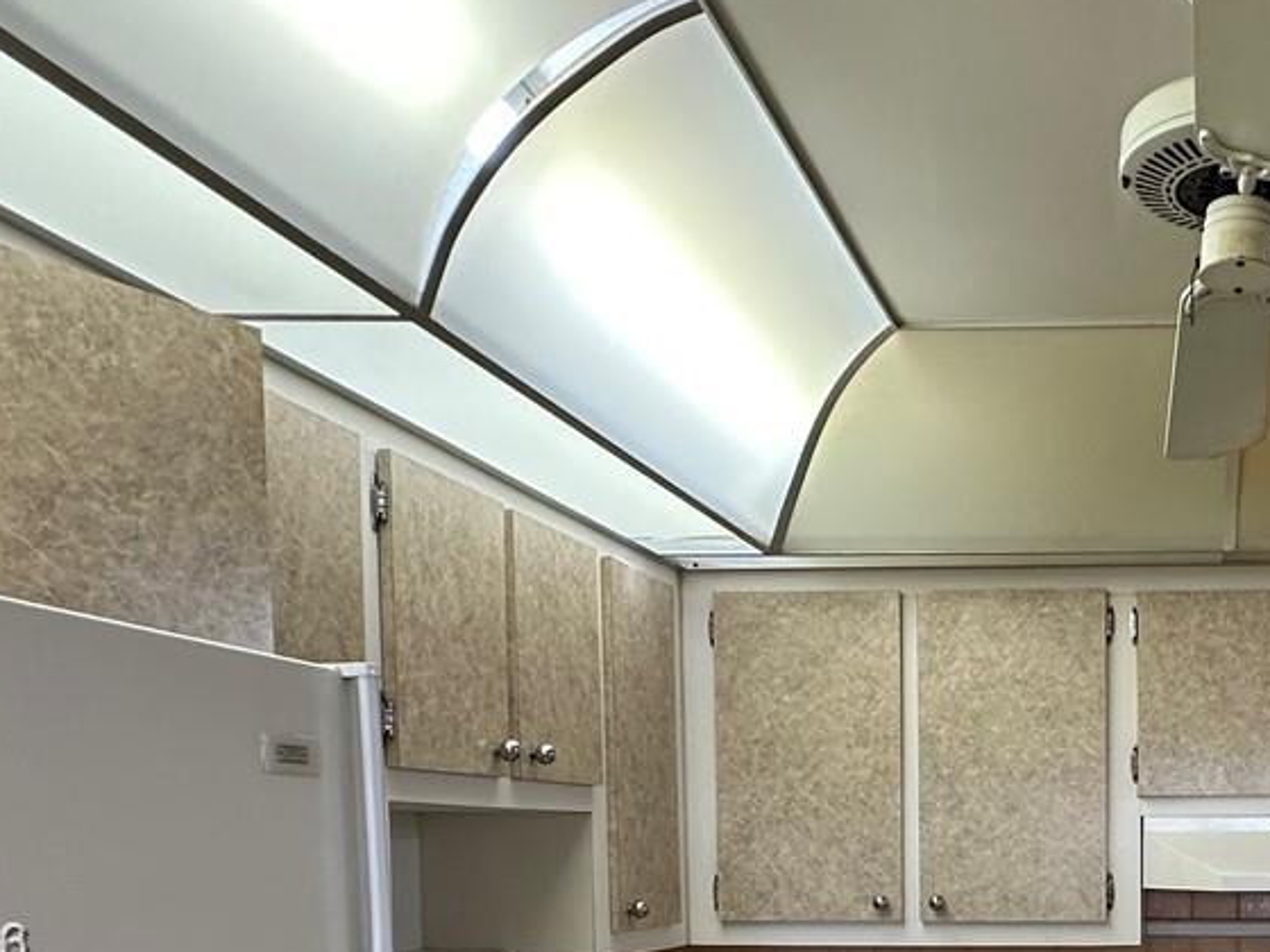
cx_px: 1136
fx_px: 1468
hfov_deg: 43.0
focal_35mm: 40
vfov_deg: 33.0
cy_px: 947
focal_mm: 2.22
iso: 160
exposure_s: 1/60
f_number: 2.2
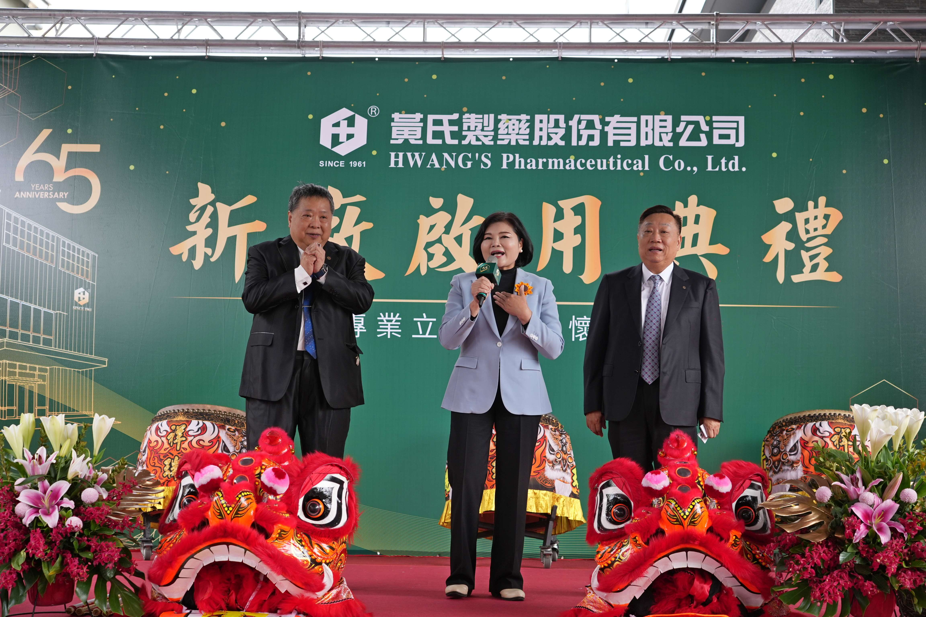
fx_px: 1440
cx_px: 463
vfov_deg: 24.2
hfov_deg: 35.6
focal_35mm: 56
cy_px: 308
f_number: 4.5
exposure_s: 1/125
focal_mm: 56
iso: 500
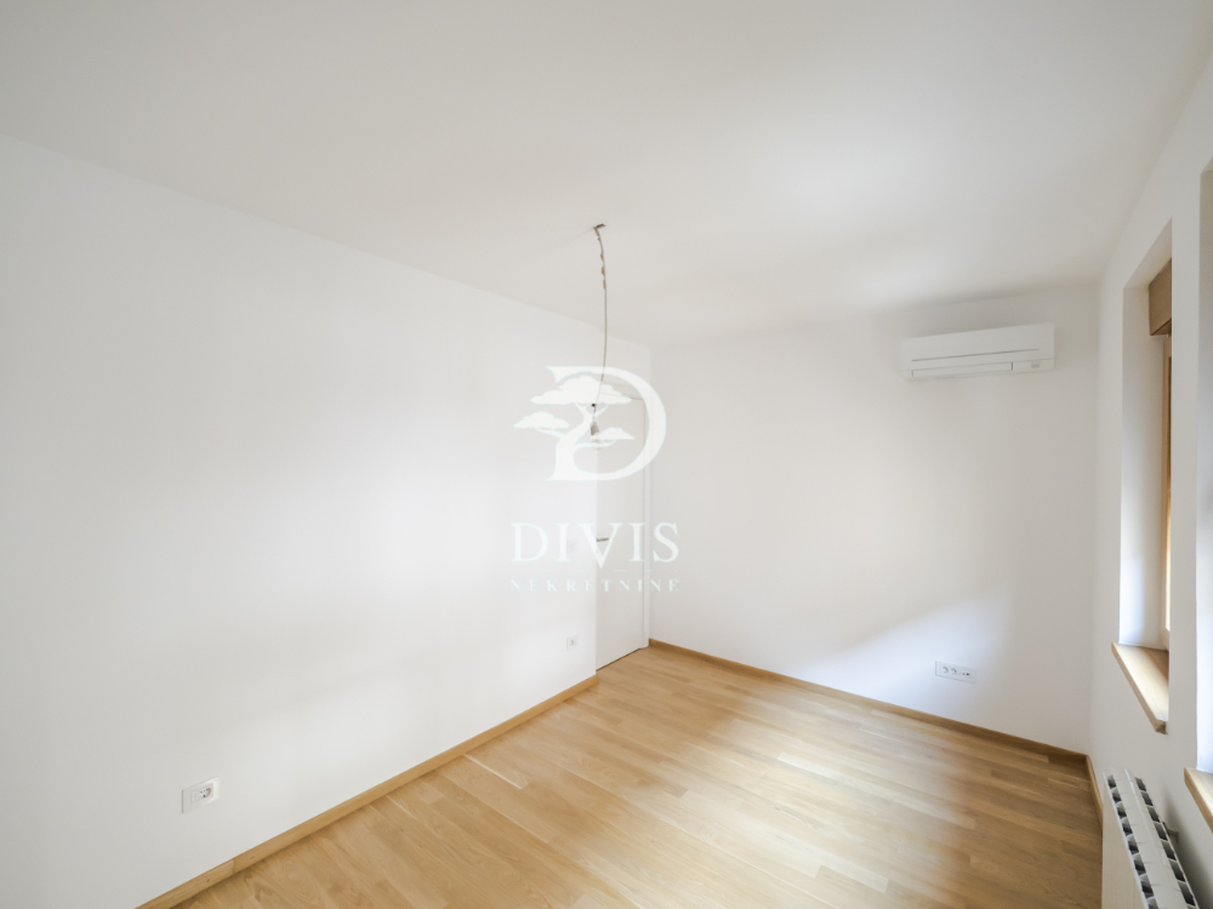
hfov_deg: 102.1
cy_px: 454
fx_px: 491
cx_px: 606
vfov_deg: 85.7
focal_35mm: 14
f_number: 4
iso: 400
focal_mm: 7
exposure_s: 1/20
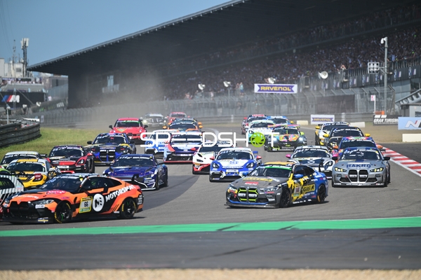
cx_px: 210
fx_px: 3157
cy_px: 140
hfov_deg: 7.6
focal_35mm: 270
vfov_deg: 5.1
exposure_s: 1/2000
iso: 80
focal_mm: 270
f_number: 2.8
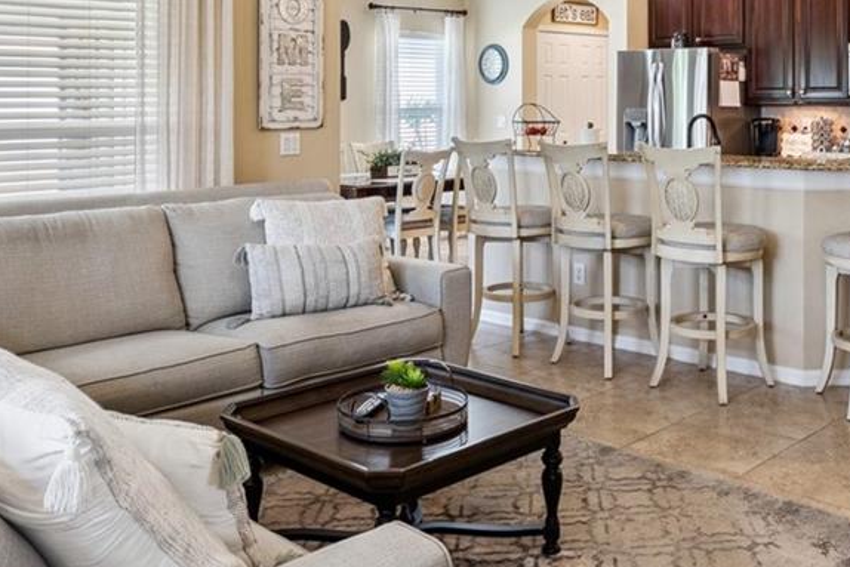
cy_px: 77
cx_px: 541
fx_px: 921
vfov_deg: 32.8
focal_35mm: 39
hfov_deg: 49.0
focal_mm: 14
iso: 400
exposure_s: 1/10
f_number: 8
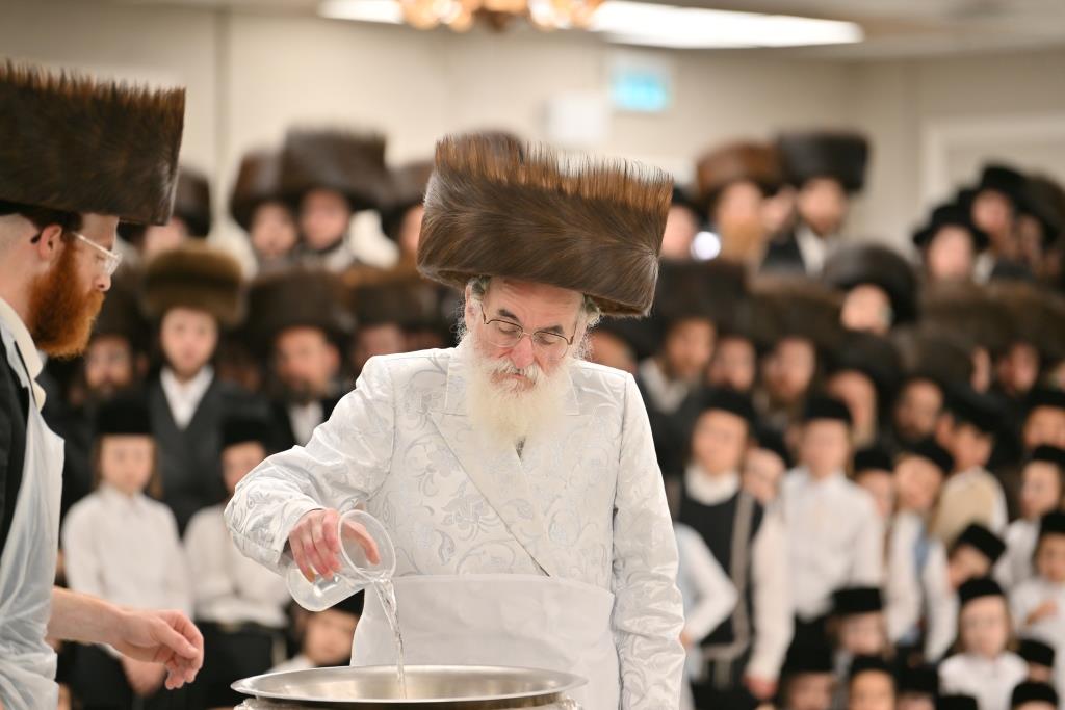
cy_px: 355
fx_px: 5177
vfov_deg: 7.8
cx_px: 532
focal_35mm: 175
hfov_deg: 11.7
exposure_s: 1/200
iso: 200
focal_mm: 175
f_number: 2.8
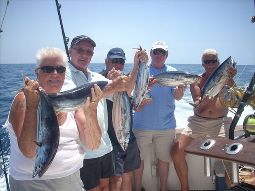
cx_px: 128
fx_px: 272
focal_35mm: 37
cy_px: 96
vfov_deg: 38.6
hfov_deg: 50.2
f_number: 5.6
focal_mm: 6.2
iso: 64
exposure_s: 1/239
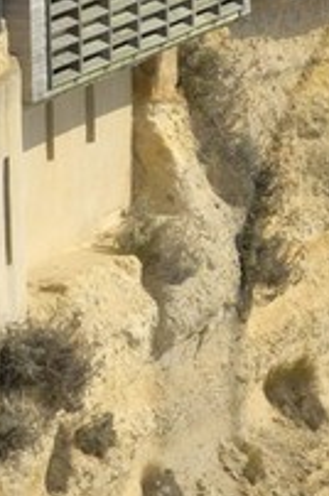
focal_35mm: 369
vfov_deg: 5.6
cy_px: 383
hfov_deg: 3.6
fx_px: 5075
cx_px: 904
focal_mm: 31
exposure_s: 1/160
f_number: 15
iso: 100
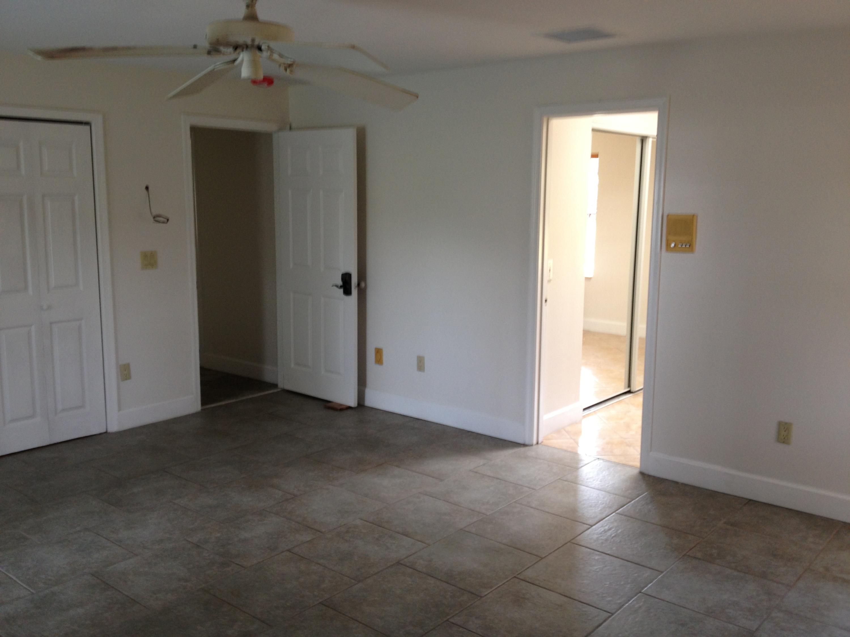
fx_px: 859
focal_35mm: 35
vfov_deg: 40.7
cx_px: 425
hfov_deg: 52.6
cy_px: 318
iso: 64
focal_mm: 4.28
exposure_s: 1/20
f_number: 2.4
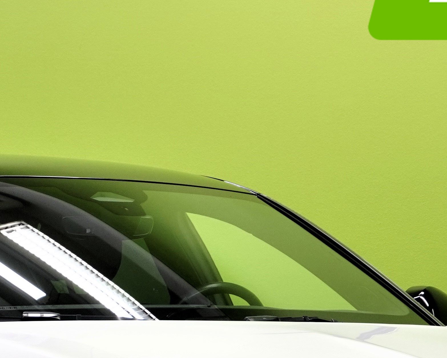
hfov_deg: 9.4
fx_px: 2712
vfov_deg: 7.5
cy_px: 409
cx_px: 153
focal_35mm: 205
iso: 320
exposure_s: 1/20
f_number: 7.1
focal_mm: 38
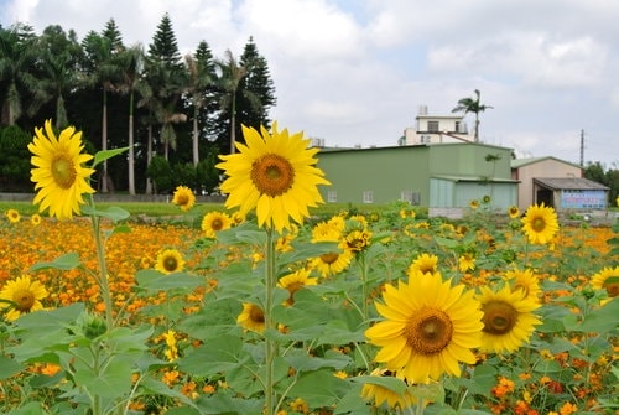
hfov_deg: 40.3
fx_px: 844
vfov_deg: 27.6
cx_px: 310
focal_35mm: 49
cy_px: 208
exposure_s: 1/500
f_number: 4.5
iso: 100
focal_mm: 18.2
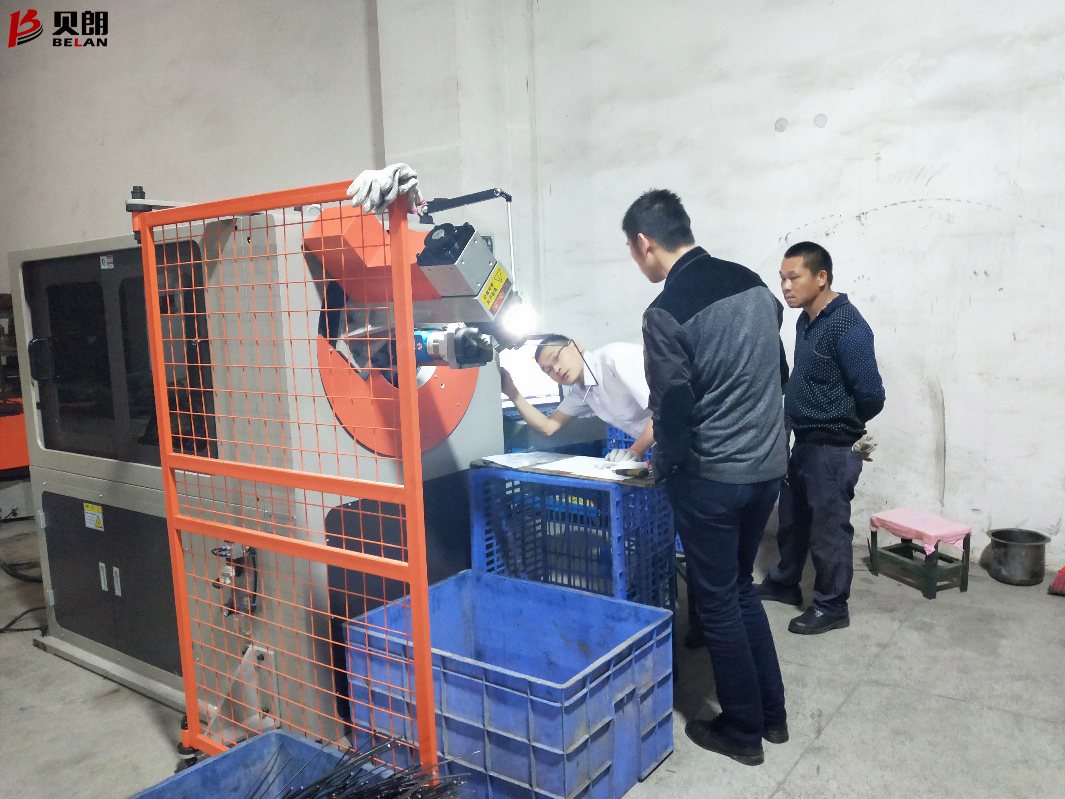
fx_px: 708
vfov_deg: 58.9
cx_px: 532
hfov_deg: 73.9
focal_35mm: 23
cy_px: 400
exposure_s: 1/33
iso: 340
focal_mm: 3.99
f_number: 1.7
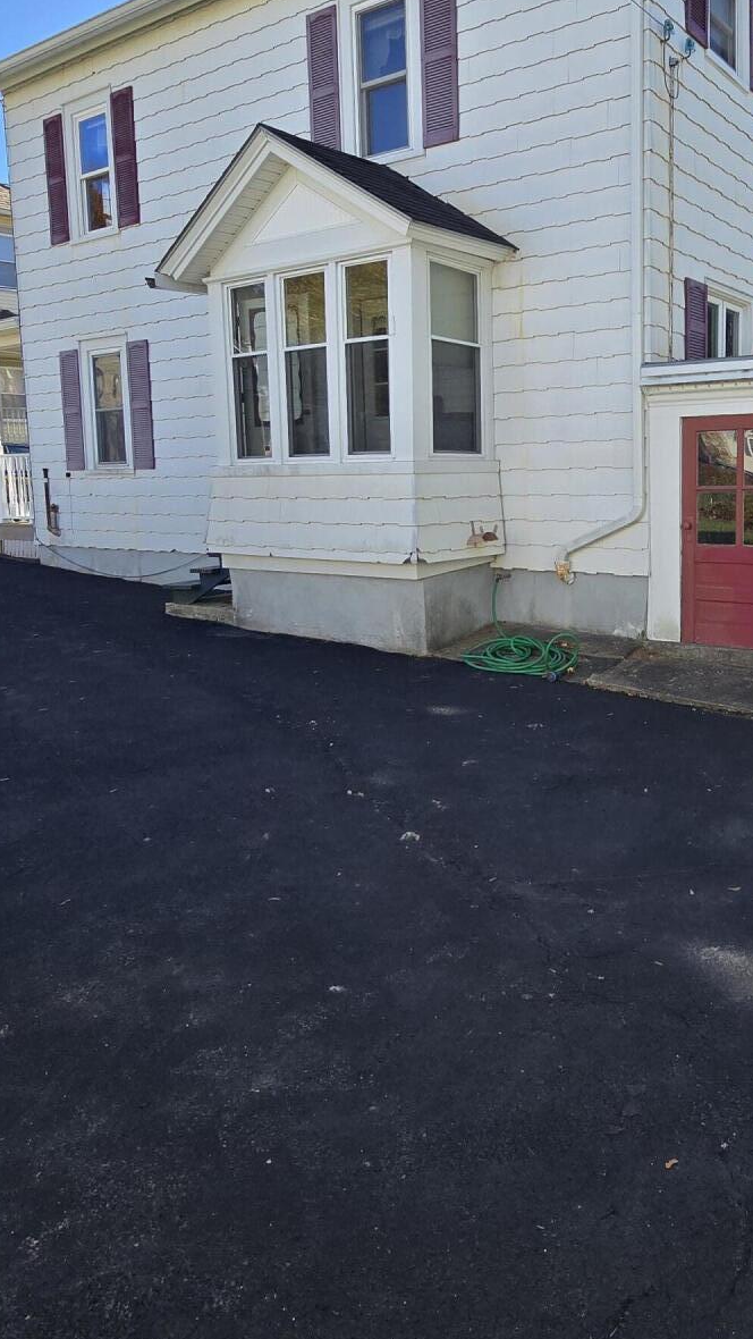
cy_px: 566
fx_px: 852
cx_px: 567
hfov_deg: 46.0
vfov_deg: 75.8
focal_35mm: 24
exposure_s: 1/1195
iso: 50
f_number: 2.2
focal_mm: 2.2
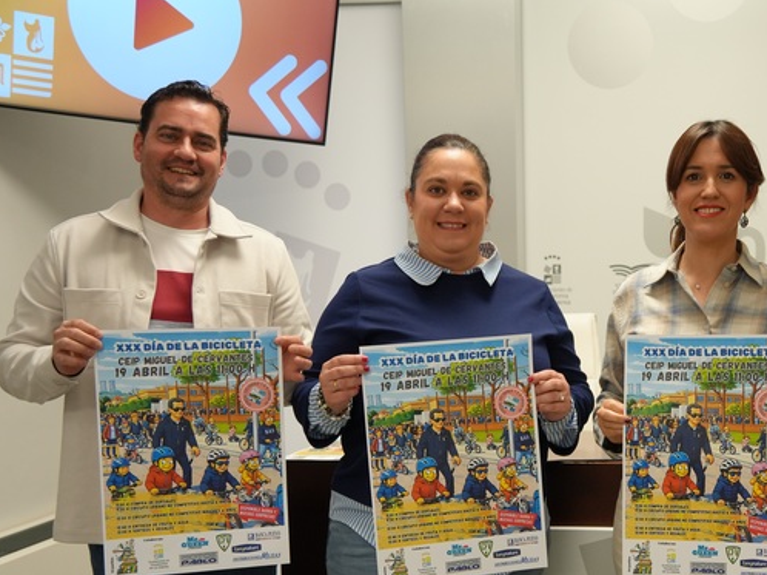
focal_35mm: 51
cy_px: 397
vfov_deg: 28.3
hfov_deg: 36.3
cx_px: 611
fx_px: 1129
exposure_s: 1/160
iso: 1600
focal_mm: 33
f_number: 4
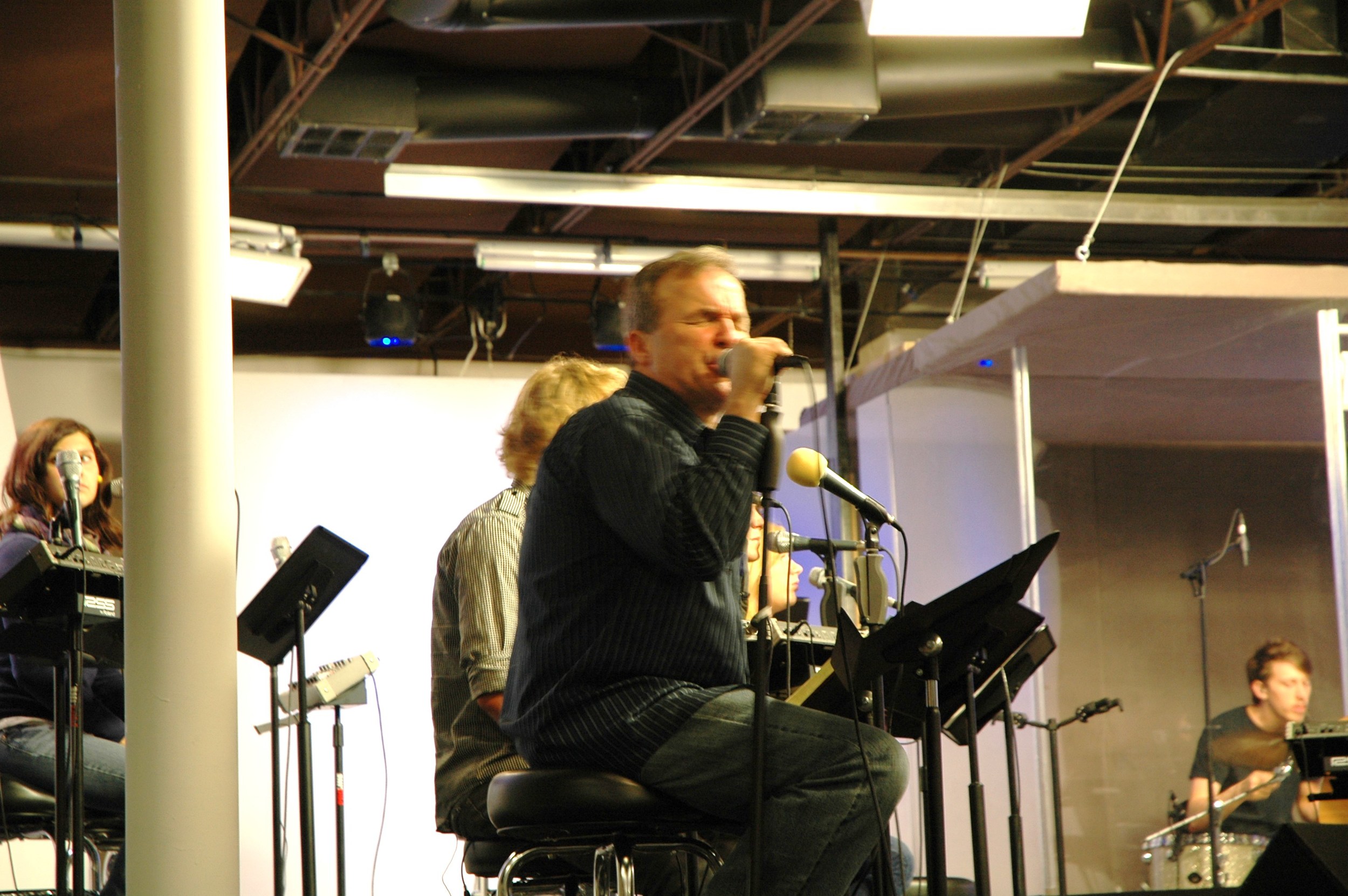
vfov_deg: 13.0
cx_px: 674
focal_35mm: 105
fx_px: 3928
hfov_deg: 19.5
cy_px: 448
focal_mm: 70
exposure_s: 1/15
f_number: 4.5
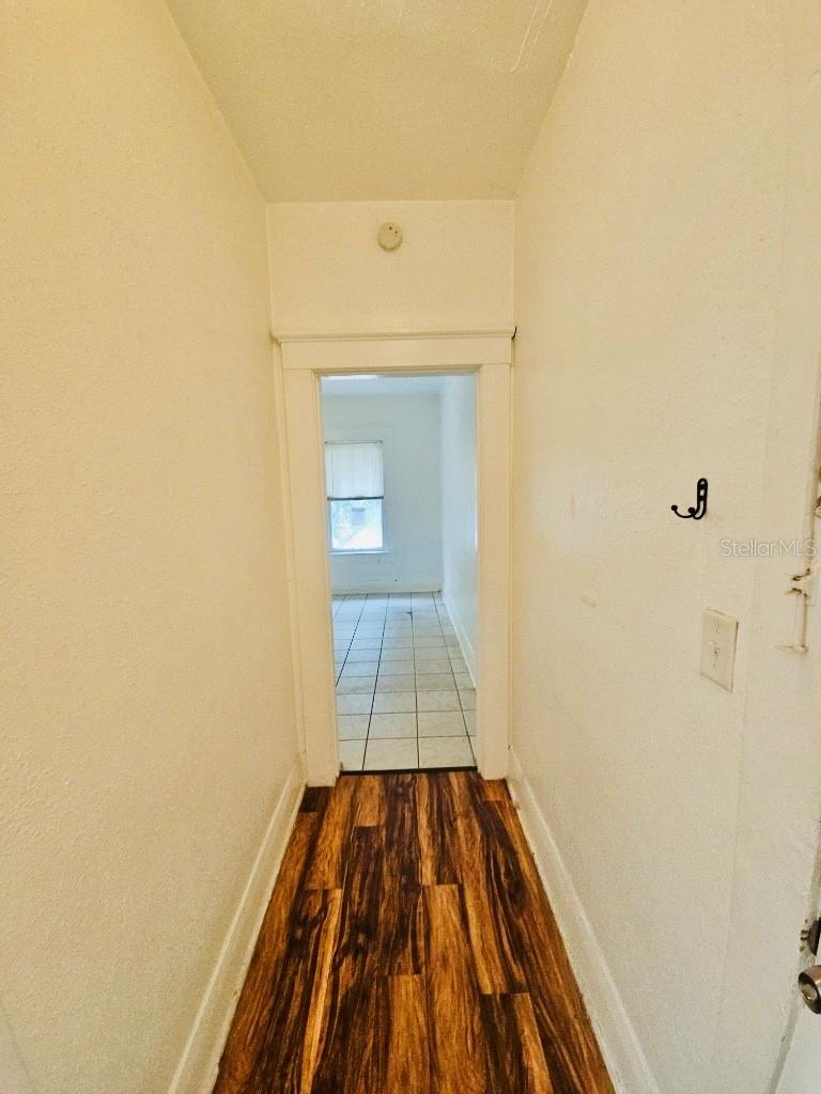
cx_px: 410
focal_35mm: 13
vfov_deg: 106.2
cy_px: 547
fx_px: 411
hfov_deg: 89.9
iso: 123
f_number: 2.2
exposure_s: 1/60.2
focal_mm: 2.2
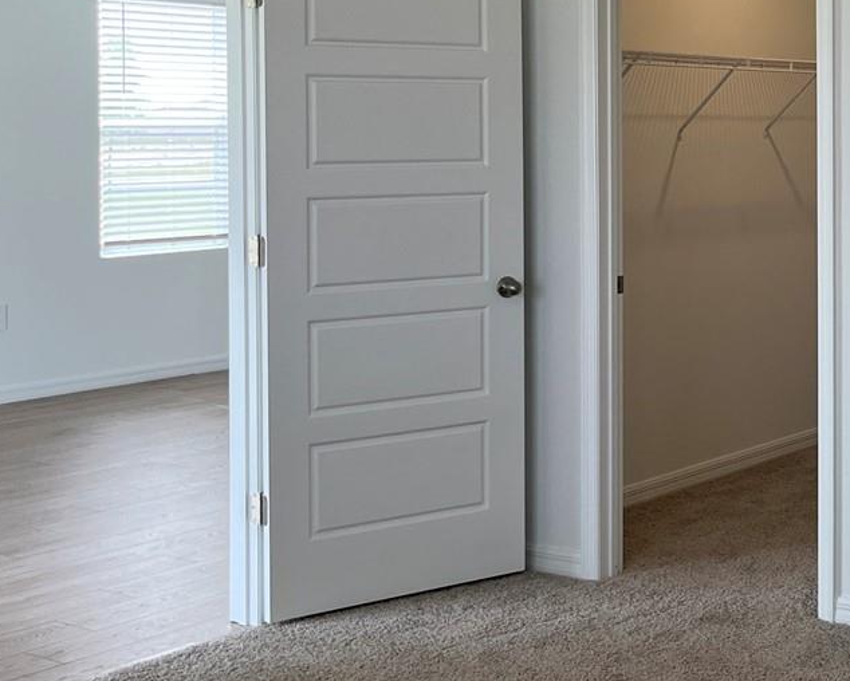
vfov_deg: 23.6
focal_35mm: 64
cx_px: 892
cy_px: 147
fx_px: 1611
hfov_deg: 27.5
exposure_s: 1/155
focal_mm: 5.1
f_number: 1.6
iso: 64
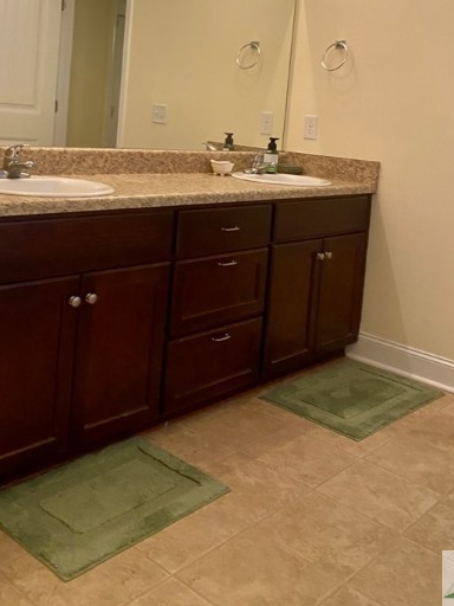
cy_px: 153
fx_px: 682
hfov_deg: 36.8
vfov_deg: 46.2
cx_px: 238
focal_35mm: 39
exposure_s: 1/60
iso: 125
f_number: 1.8
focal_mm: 4.25
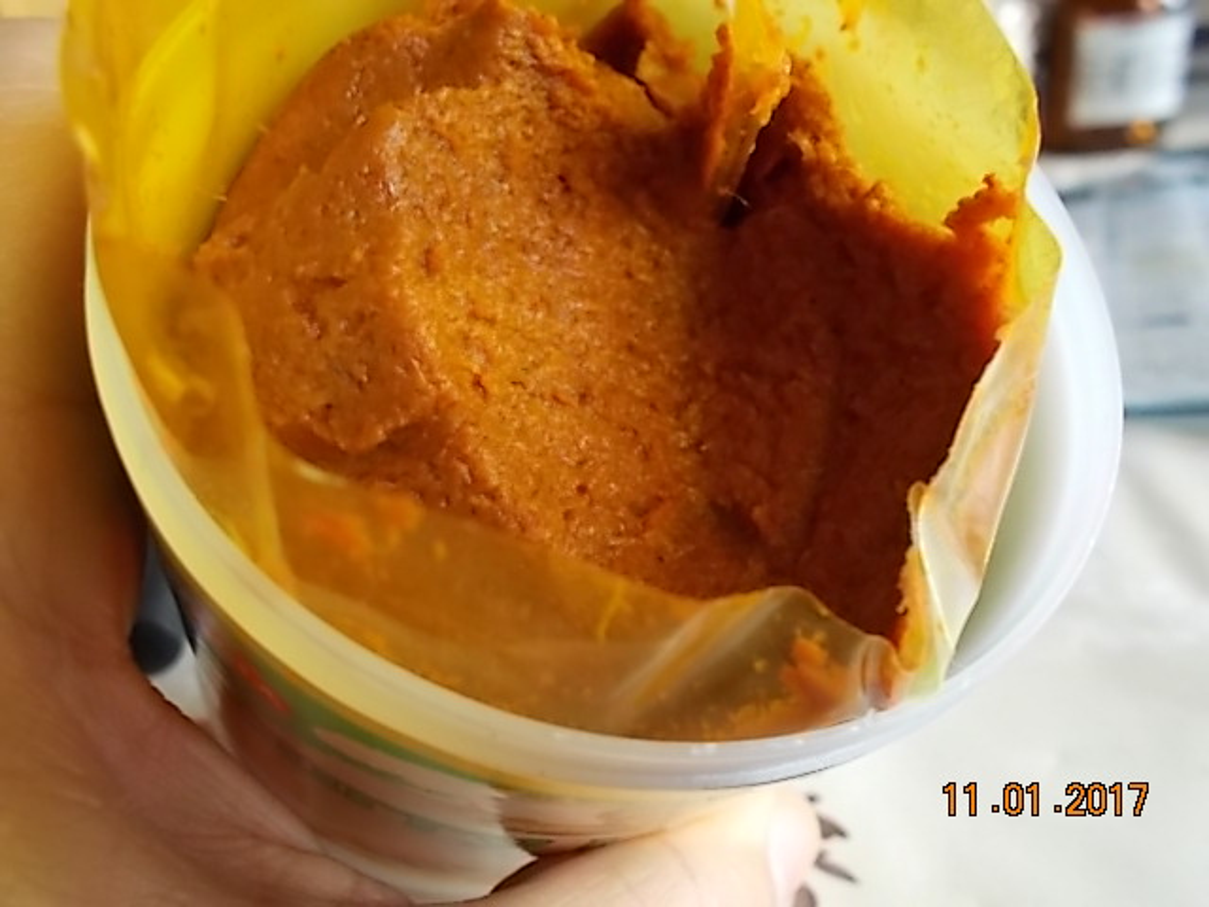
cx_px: 604
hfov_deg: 60.0
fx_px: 1048
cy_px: 454
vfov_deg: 46.8
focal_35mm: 30
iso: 200
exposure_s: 1/8
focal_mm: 5.3
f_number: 3.4
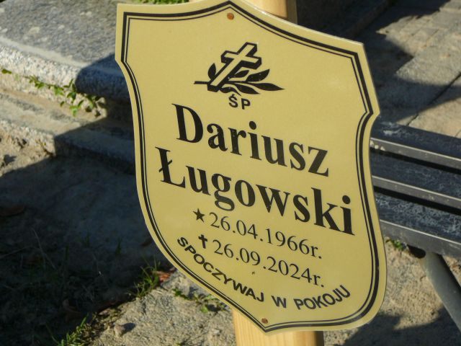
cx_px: 230
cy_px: 173
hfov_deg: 25.3
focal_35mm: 77
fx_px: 1025
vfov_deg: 19.1
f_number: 3.7
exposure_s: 1/800
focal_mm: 11.5
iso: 80
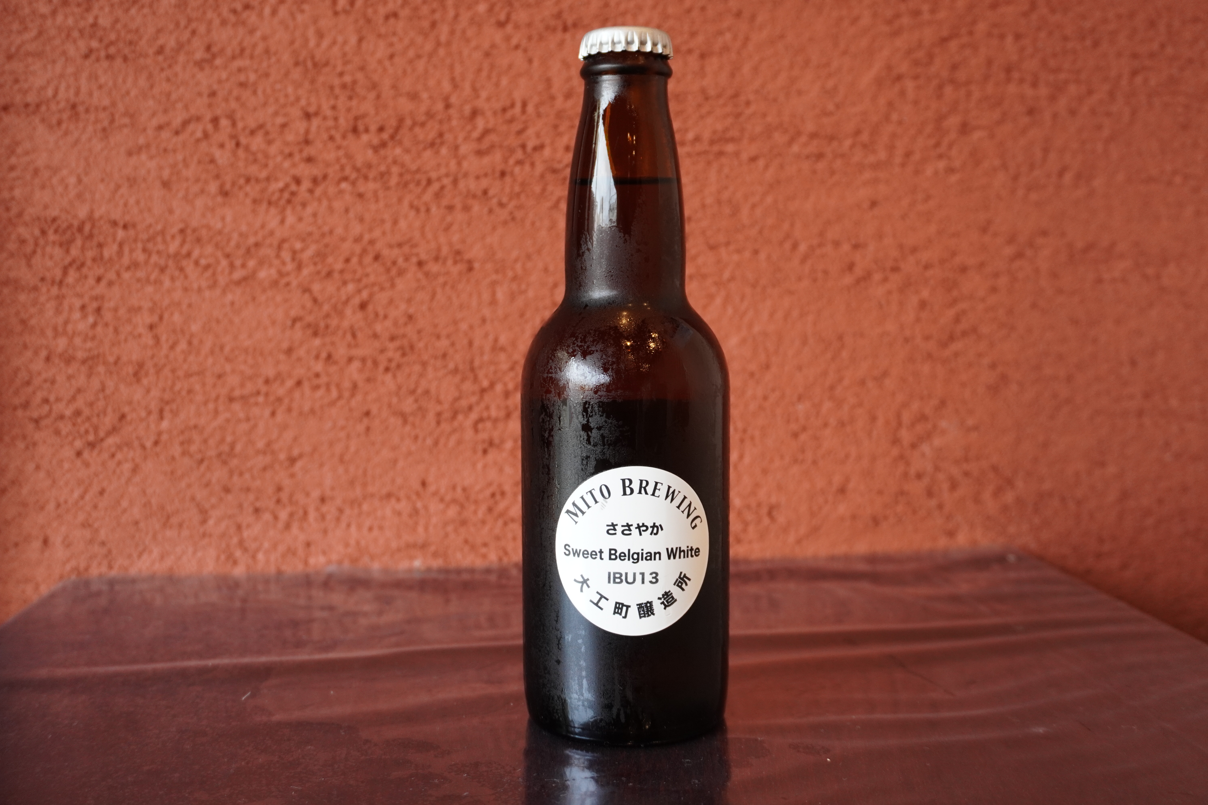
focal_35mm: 38
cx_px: 604
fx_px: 1258
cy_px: 402
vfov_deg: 35.5
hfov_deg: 51.3
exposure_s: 1/160
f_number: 4.5
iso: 800
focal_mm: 25
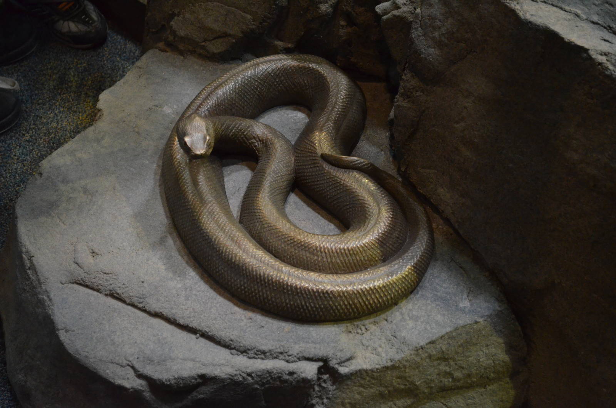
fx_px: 1409
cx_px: 308
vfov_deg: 16.5
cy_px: 204
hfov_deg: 24.7
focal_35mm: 82
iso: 3200
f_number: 5.6
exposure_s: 1/20
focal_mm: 55
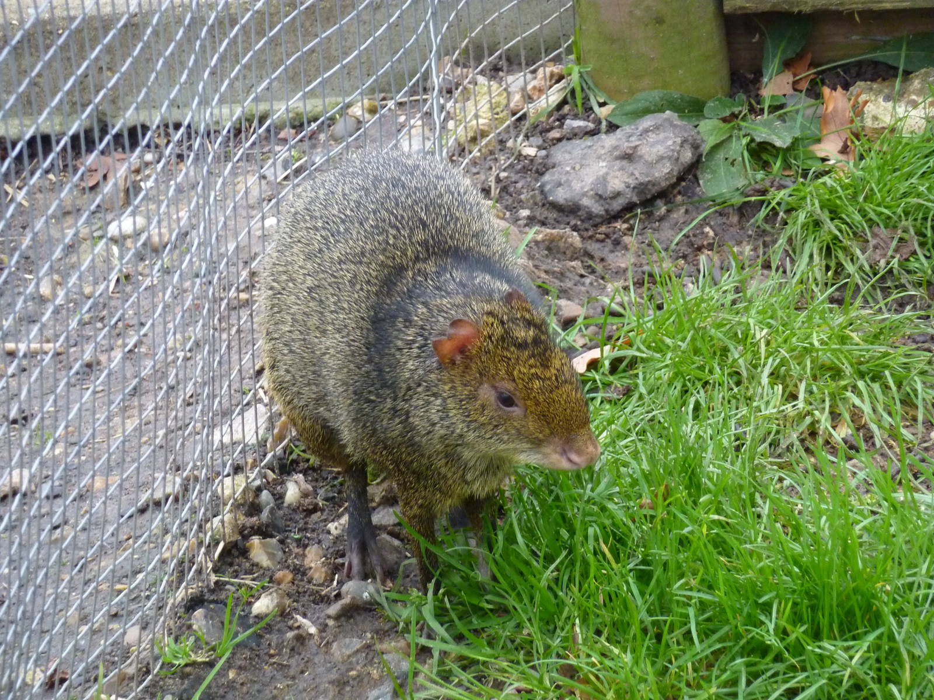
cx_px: 467
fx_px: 8095
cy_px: 350
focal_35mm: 300
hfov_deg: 6.6
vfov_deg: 5.0
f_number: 4.9
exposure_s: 1/40
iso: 400
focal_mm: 49.2
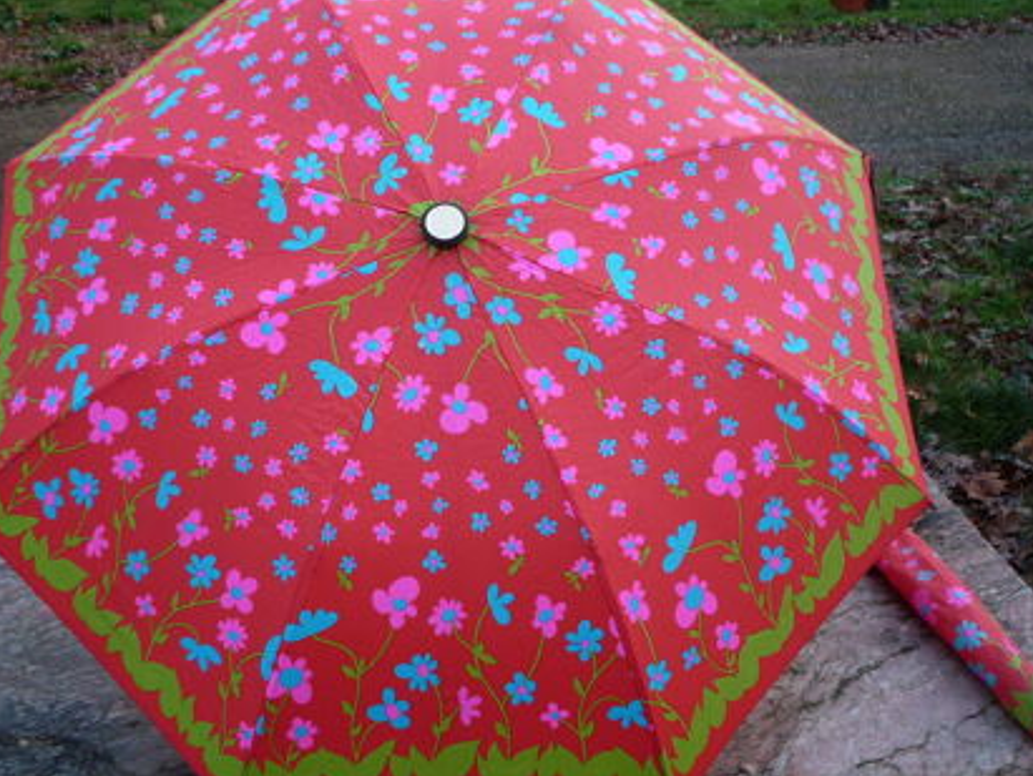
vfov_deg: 40.8
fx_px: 1045
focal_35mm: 35
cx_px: 457
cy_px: 389
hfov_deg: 52.5
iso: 100
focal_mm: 5.2
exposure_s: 1/50
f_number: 3.3
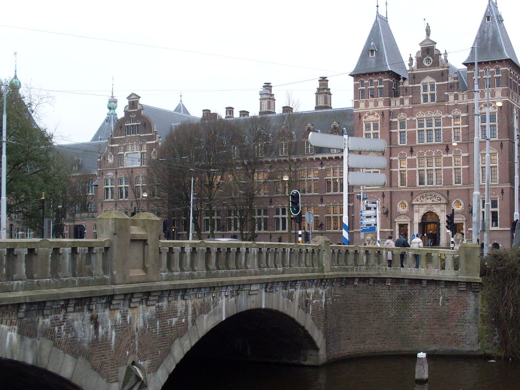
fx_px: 766
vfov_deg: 28.6
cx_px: 314
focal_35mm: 51
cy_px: 207
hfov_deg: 37.3
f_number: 2.8
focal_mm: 6.3
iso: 100
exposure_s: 1/90
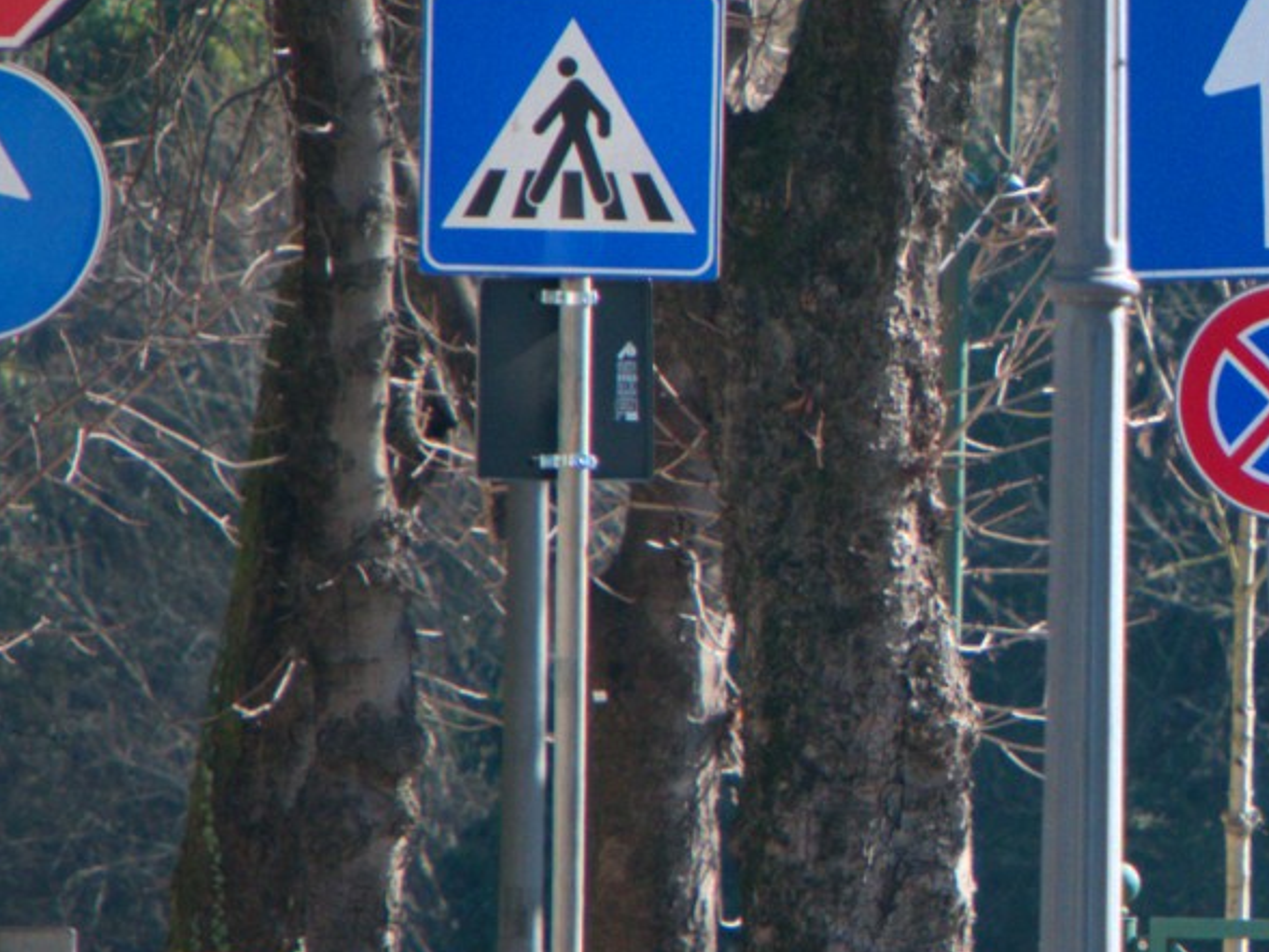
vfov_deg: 1.4
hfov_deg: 1.8
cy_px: 526
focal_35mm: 1086
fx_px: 39820
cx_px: 1950
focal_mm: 150
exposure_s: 1/400
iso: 200
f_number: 6.3
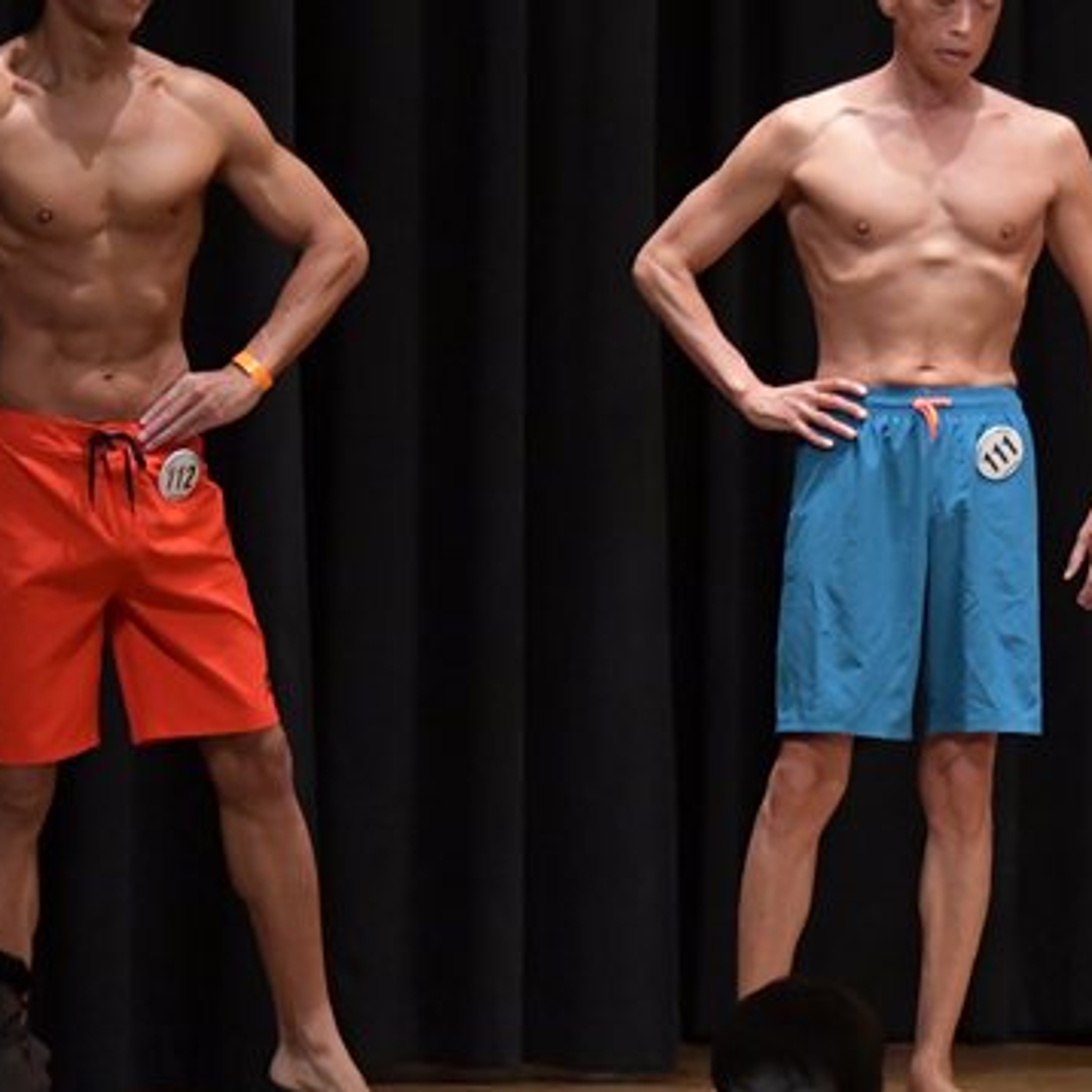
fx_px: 13241
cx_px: 624
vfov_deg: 4.7
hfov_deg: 4.7
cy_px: 445
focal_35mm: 371
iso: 6400
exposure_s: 1/400
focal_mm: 135
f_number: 5.6
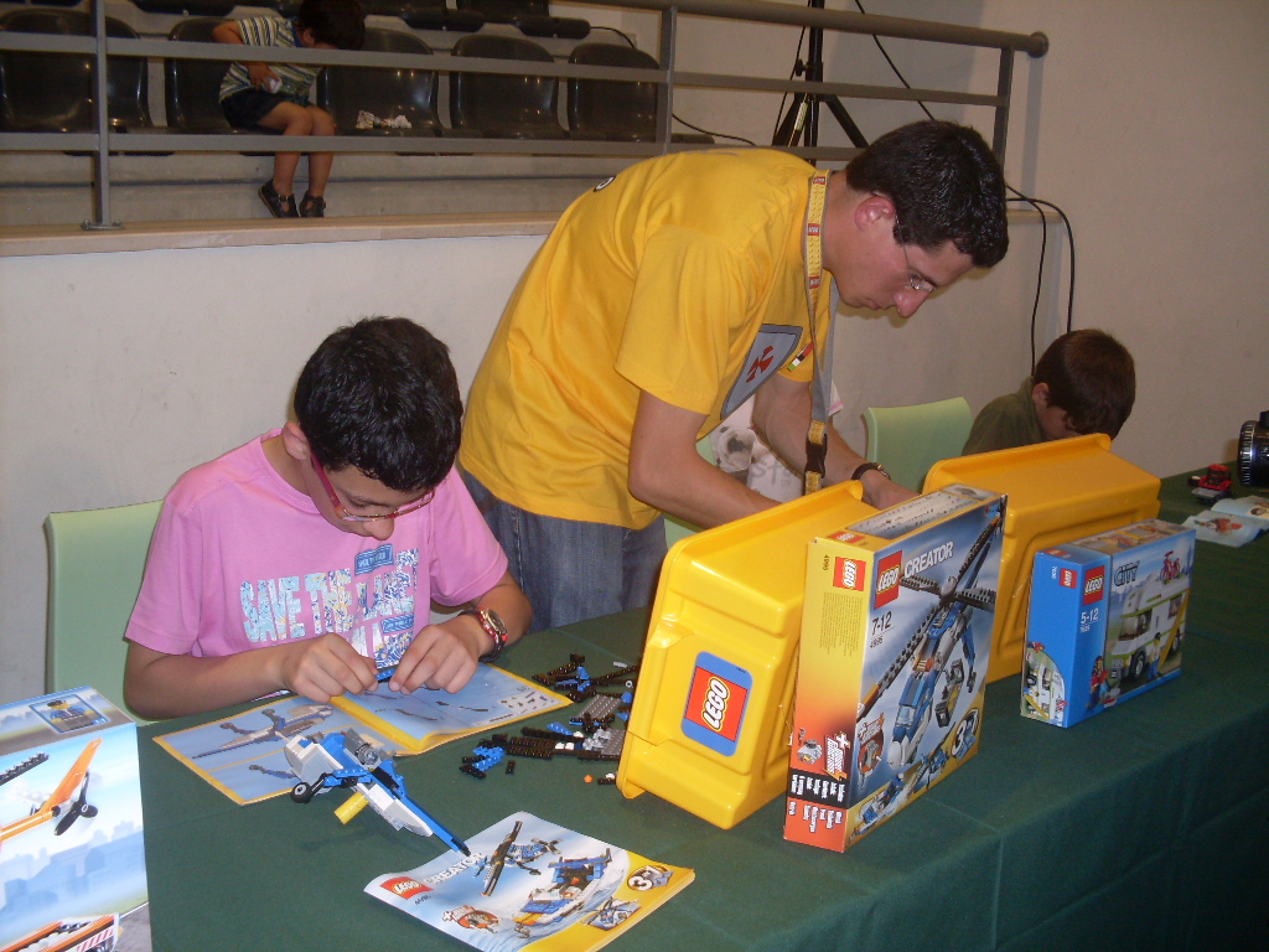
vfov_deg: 37.7
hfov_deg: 49.0
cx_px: 634
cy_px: 476
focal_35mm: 38
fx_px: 1393
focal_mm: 6.3
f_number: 2.8
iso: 100
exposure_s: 1/45
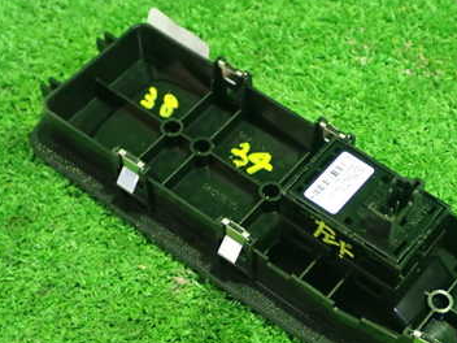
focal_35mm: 75
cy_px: 236
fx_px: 990
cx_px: 319
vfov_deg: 19.6
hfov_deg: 25.8
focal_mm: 7.84
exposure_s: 1/15
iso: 800
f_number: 2.9
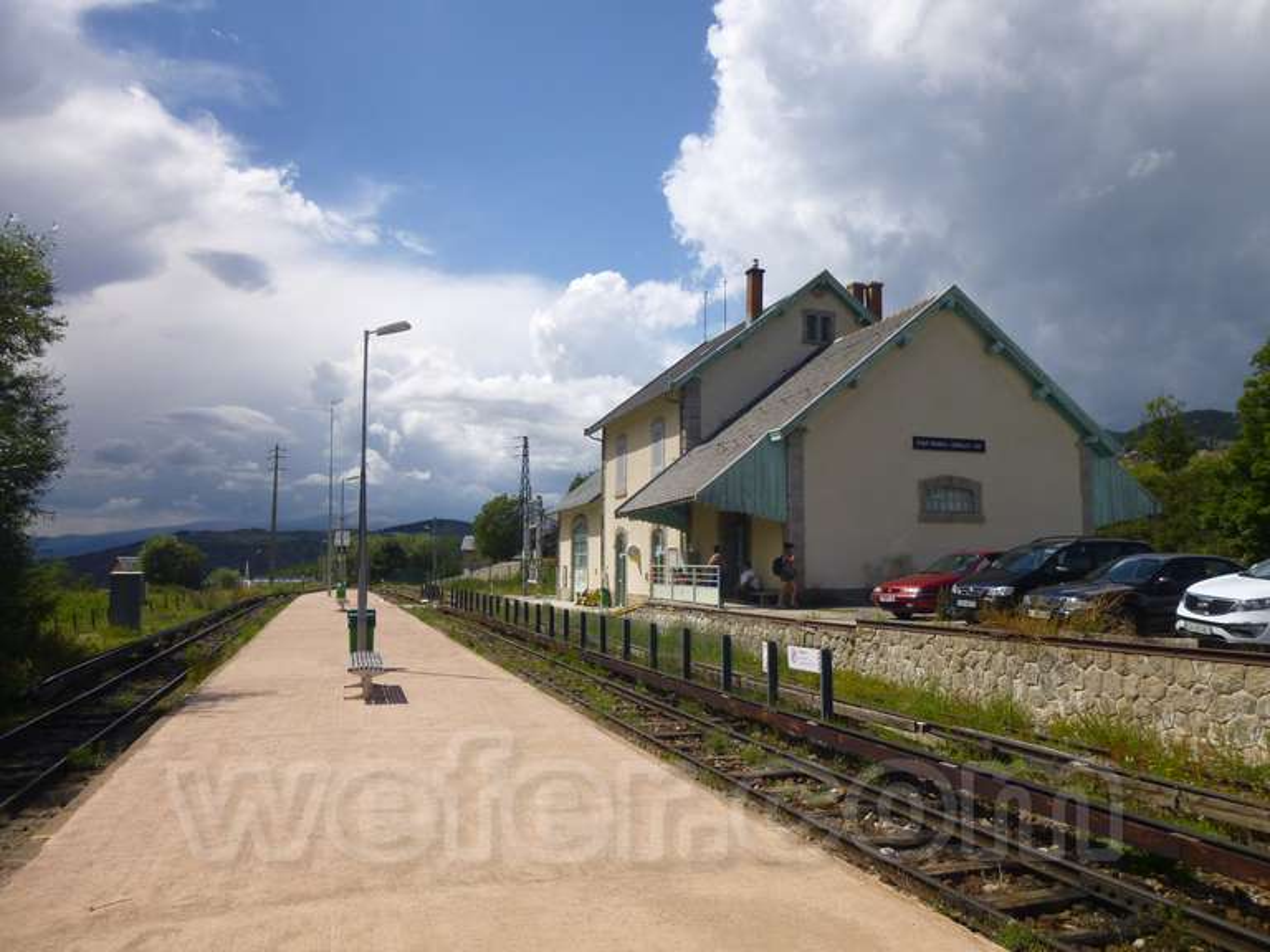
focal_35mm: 25
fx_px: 917
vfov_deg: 54.9
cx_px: 635
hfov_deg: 69.4
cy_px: 476
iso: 100
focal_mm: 4.5
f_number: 9
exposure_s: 1/250
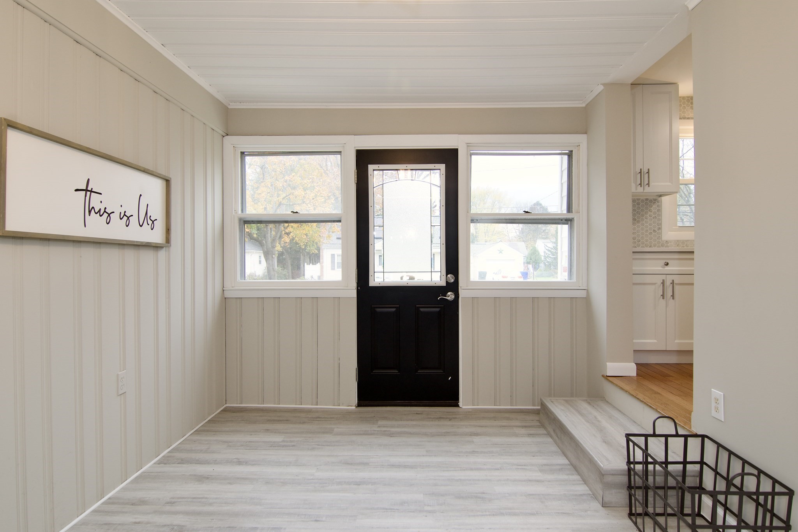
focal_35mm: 21
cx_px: 399
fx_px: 465
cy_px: 266
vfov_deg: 59.5
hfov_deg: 81.2
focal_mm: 14
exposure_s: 1/40
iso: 320
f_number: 7.1
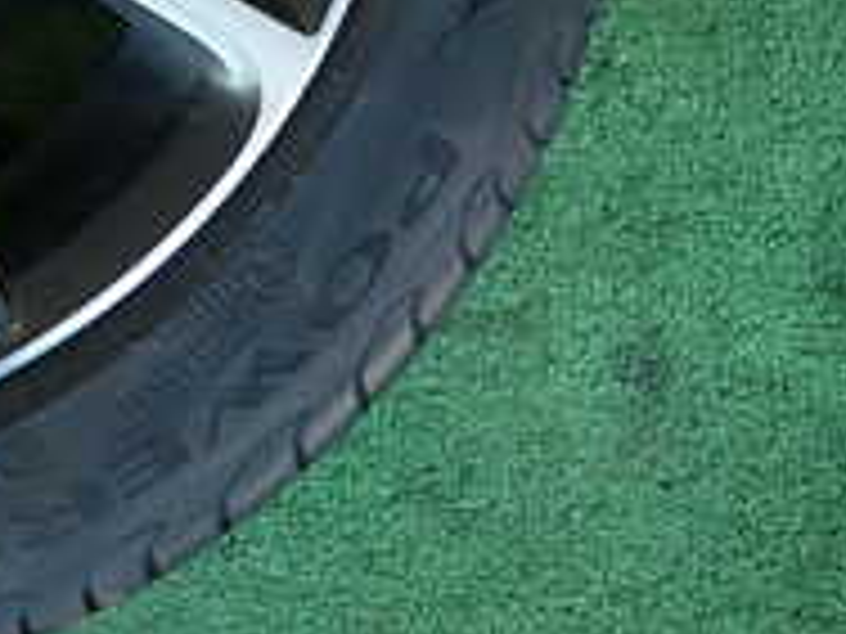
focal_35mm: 80
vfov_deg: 17.0
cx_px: -369
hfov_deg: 21.2
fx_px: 1955
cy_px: -252
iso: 100
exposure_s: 1/60
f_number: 2
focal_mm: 4.5
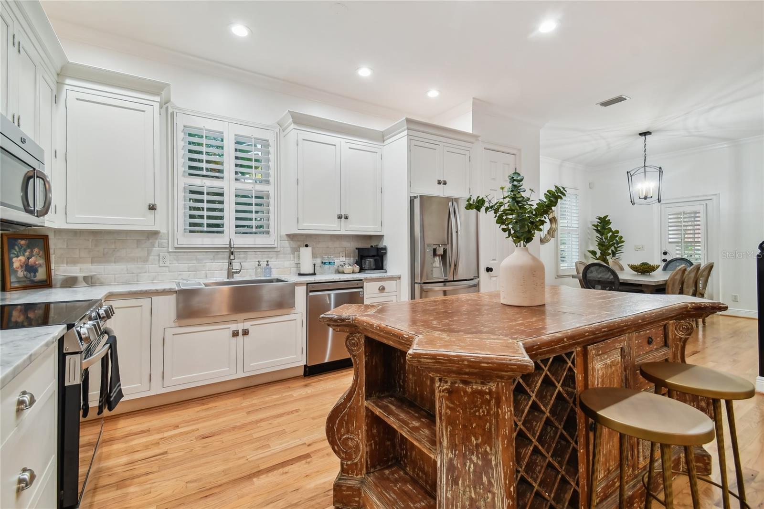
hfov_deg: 100.4
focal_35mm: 15
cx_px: 382
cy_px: 254
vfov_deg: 77.3
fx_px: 318
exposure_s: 1/2
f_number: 7.1
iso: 100
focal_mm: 10
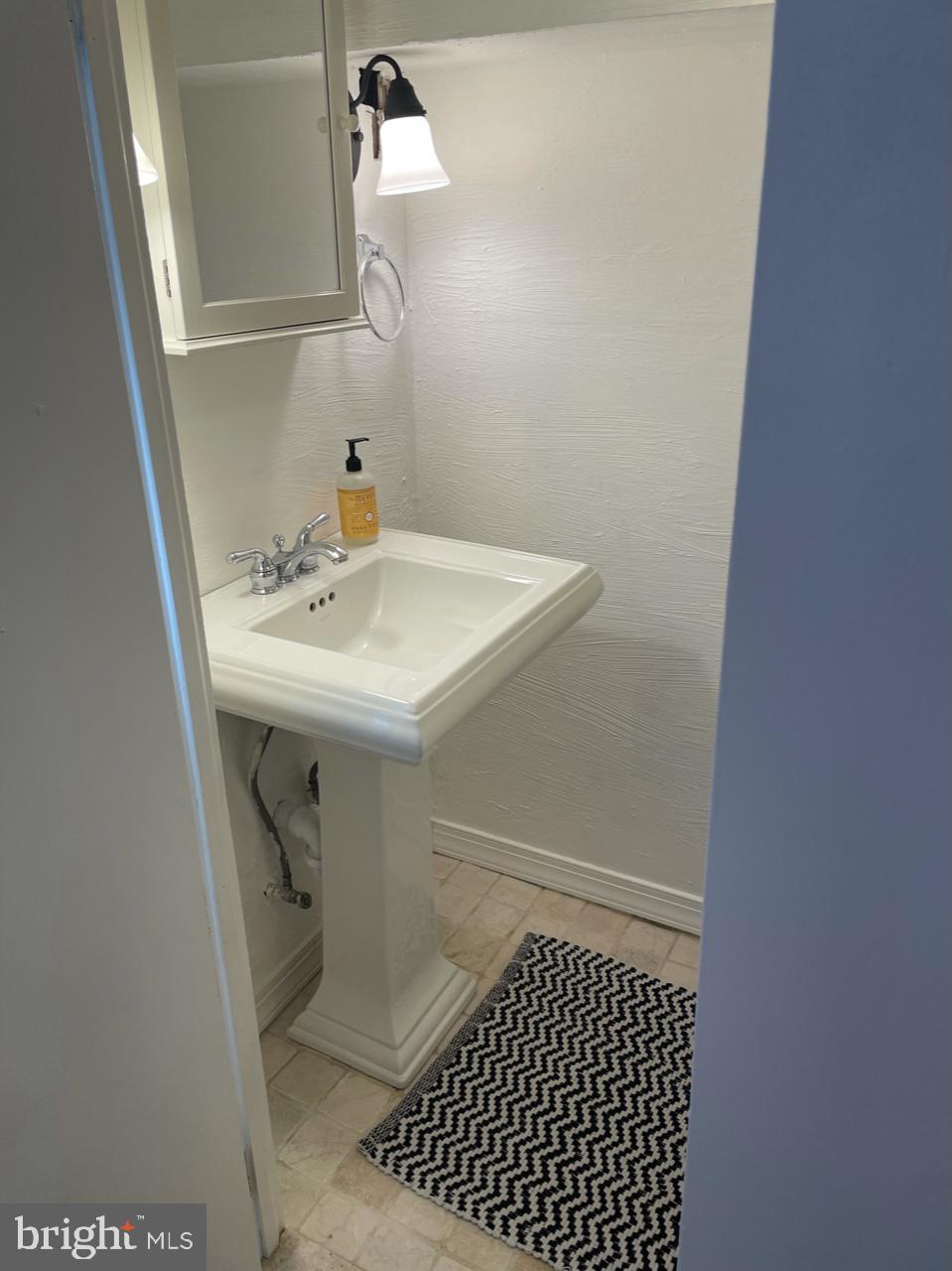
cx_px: 476
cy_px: 636
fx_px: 954
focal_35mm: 26
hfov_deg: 53.0
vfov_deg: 67.3
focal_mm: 4.2
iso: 40
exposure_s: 1/120
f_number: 1.6
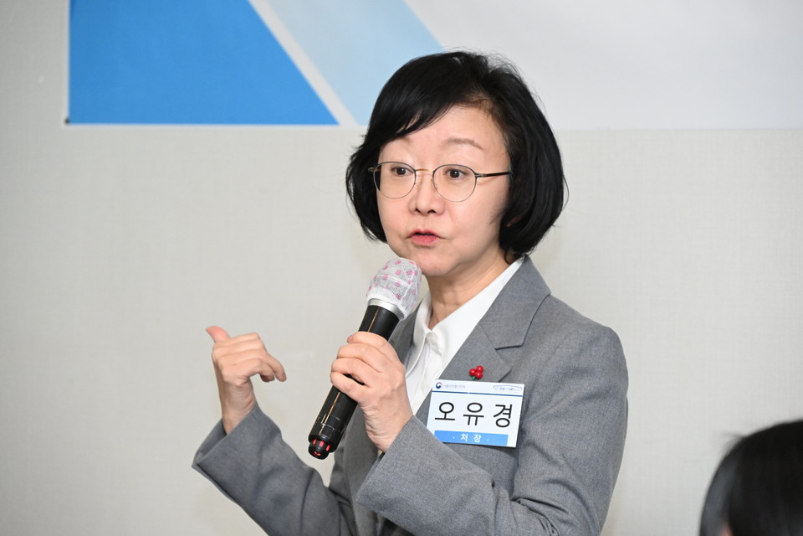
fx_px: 3346
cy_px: 268
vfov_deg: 9.1
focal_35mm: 150
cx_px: 402
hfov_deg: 13.7
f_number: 6.3
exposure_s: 1/200
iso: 6400
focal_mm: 150
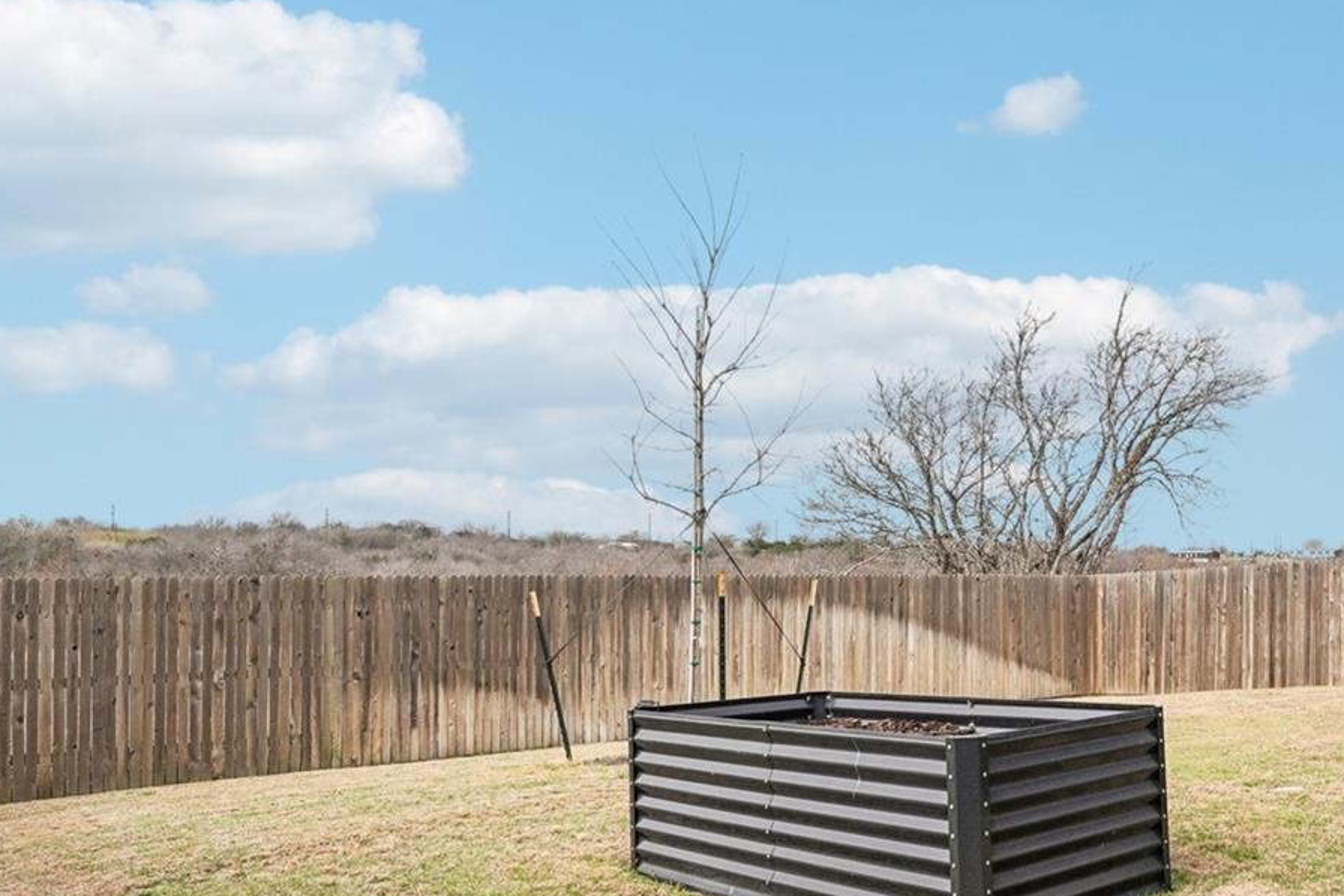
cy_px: 586
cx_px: 1038
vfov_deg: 40.7
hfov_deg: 55.4
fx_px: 1194
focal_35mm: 32
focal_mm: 14
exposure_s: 1/1250
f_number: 8
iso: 400
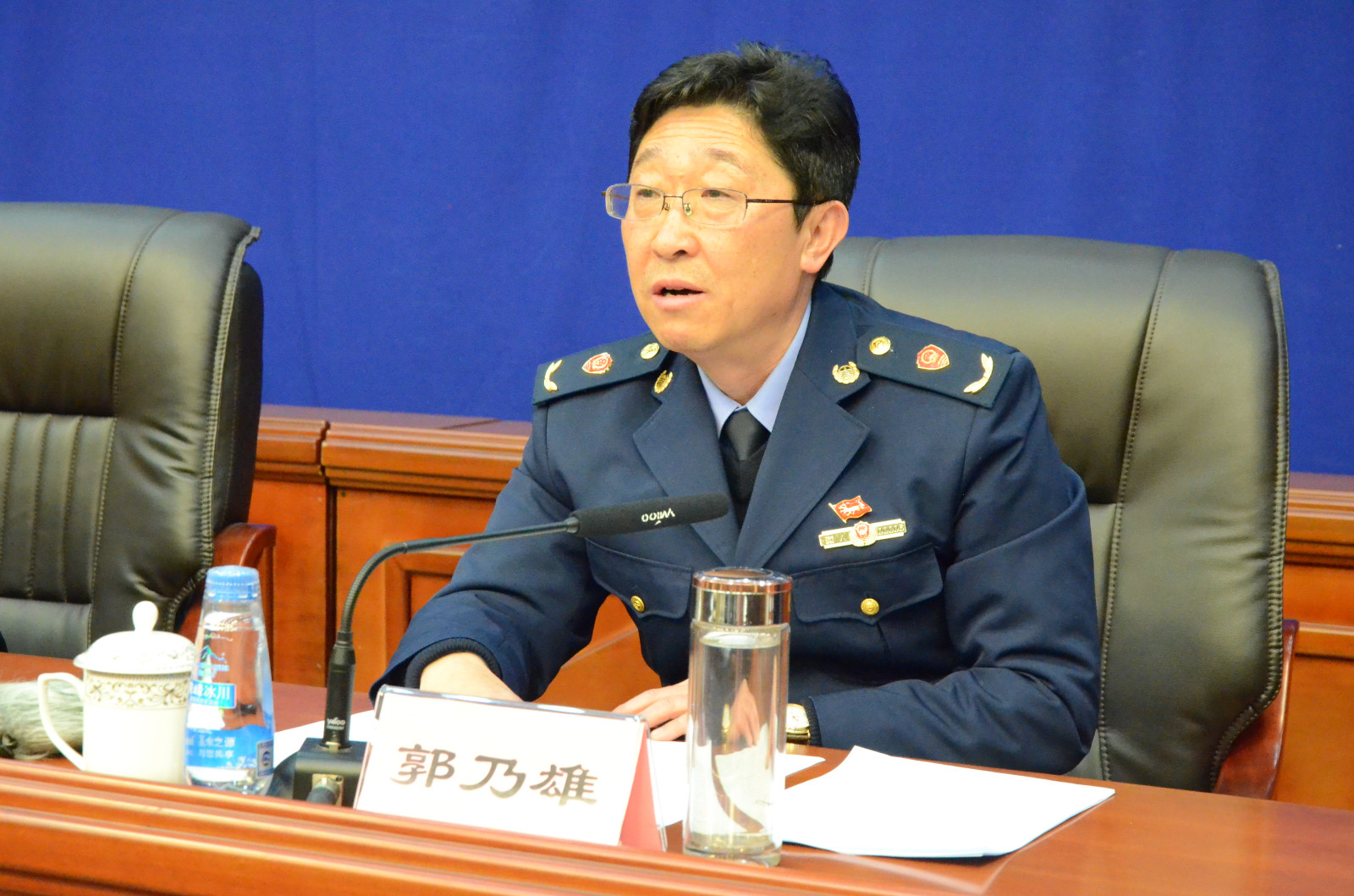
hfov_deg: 26.0
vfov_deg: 17.4
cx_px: 677
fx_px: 2927
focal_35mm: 78
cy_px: 448
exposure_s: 1/80
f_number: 7.1
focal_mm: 52
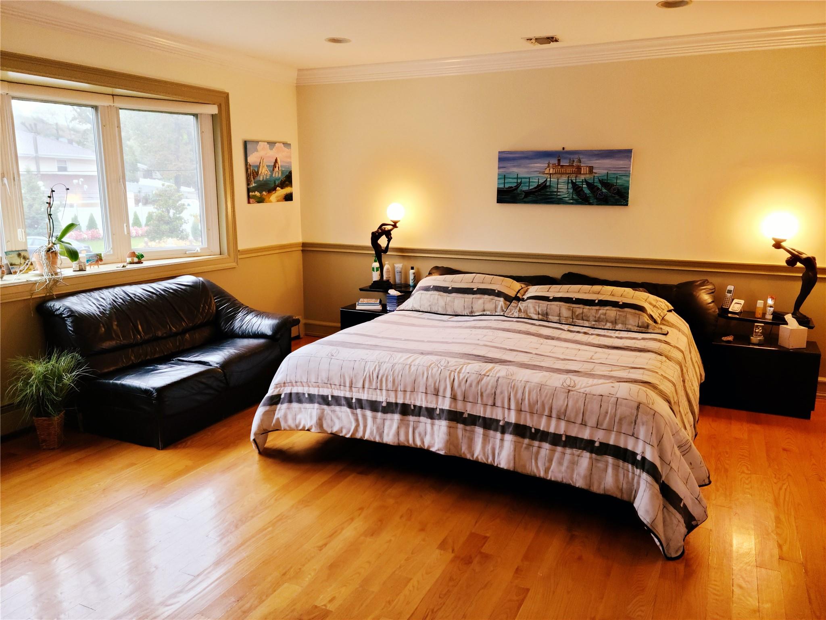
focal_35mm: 28
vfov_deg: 49.7
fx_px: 668
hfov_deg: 63.4
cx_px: 413
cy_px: 310
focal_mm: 5.9
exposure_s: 1/59.2
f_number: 2
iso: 200
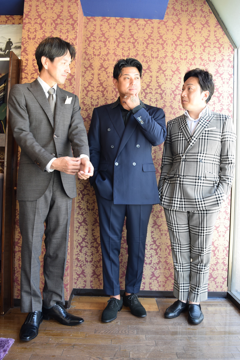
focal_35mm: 30
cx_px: 120
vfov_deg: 61.9
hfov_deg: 43.6
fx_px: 300
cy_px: 180
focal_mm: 20
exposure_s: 1/30
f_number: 5.6
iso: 560
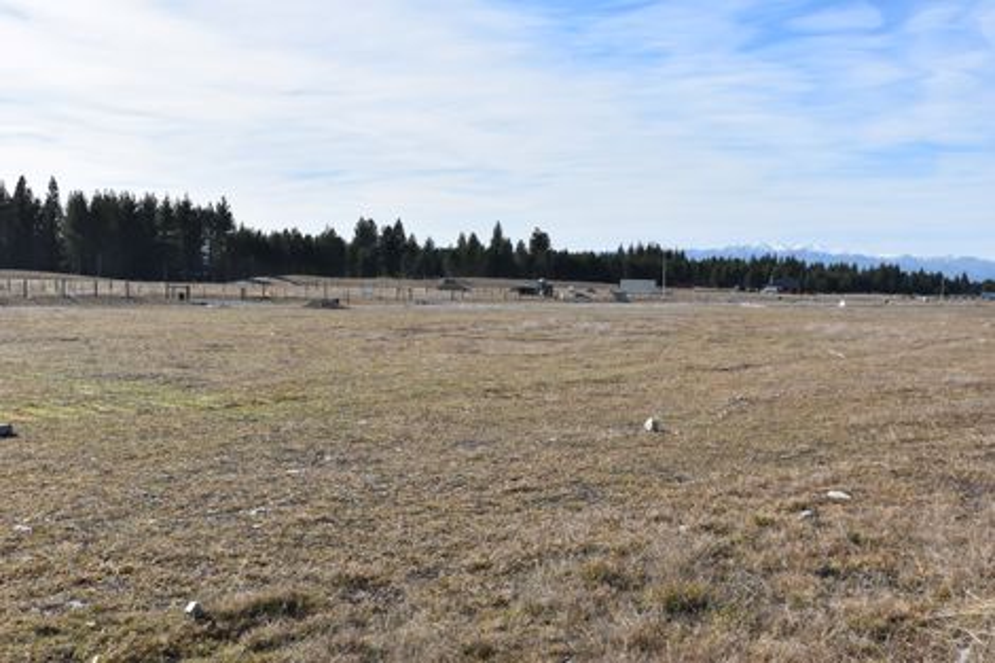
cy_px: 332
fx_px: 995
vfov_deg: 36.8
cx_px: 498
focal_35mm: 36
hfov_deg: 53.1
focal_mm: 24
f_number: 10
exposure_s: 1/400
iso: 200
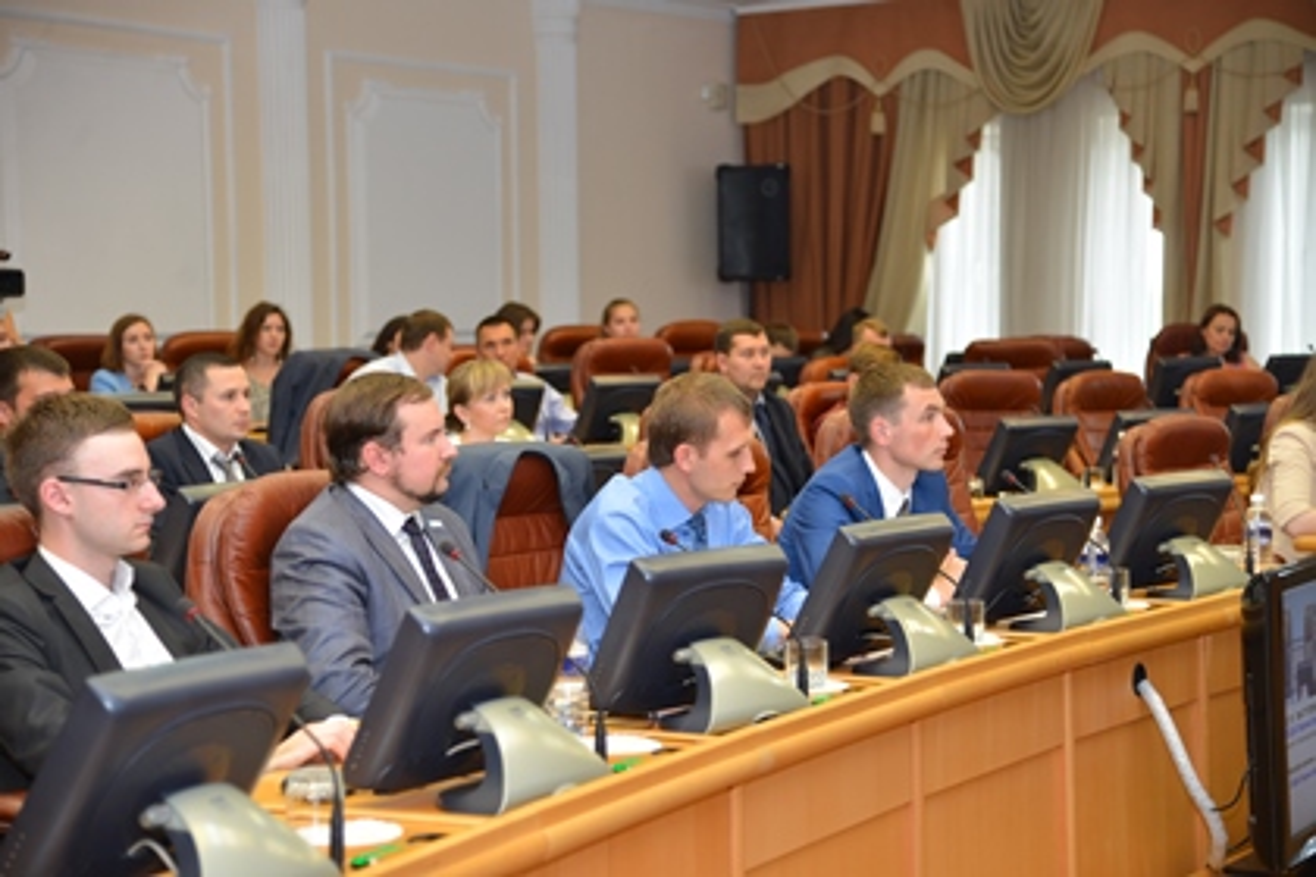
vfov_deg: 19.5
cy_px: 438
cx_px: 658
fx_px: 2559
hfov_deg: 28.8
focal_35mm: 70
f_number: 4
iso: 400
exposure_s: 1/60
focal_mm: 70
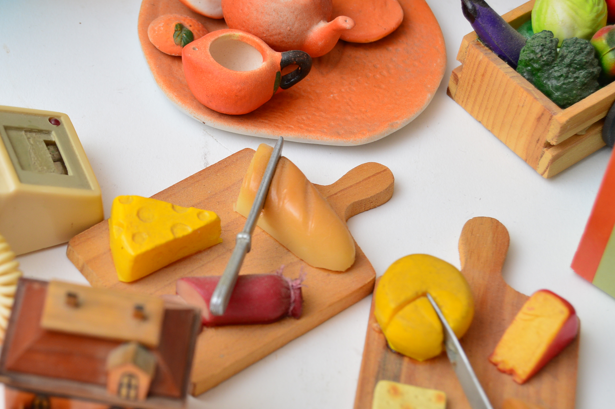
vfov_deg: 12.2
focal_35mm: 112
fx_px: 1906
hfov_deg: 18.3
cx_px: 224
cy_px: 267
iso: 200
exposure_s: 1/200
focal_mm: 55
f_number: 5.6
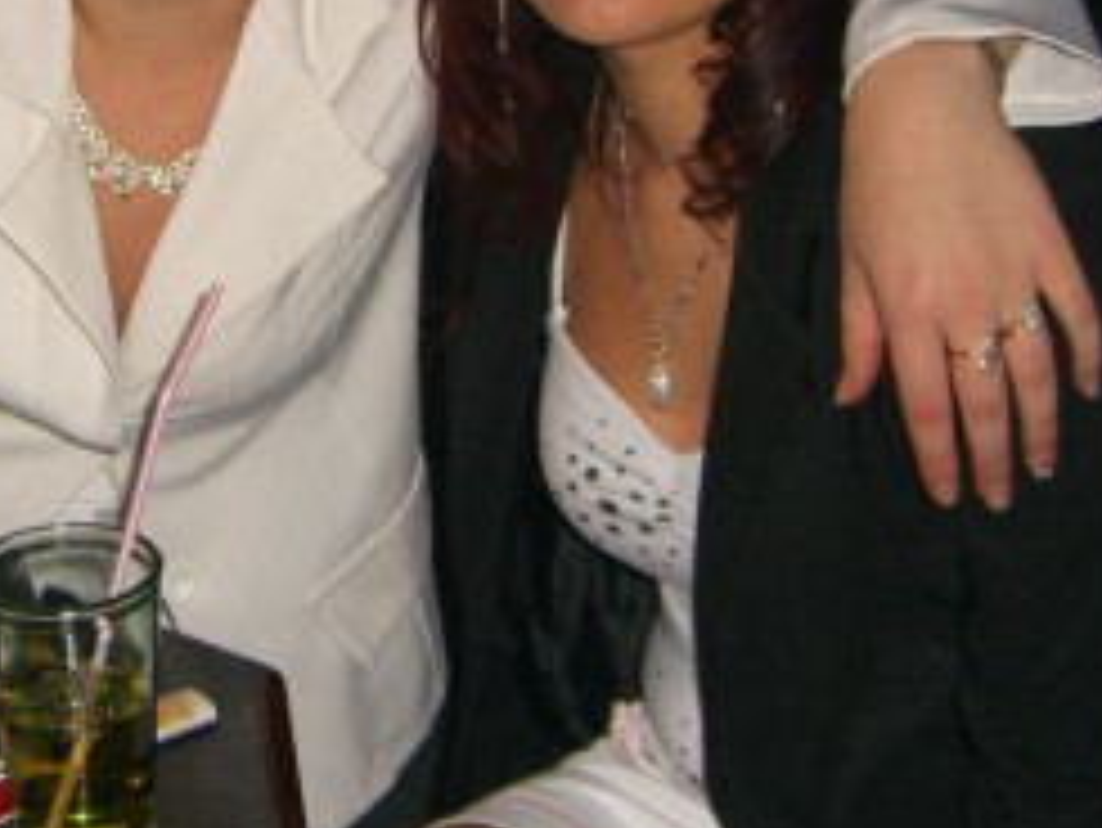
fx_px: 2962
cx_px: 283
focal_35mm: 93
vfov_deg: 15.8
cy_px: 135
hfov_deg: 20.9
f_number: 2.8
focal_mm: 7.9
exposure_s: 1/60
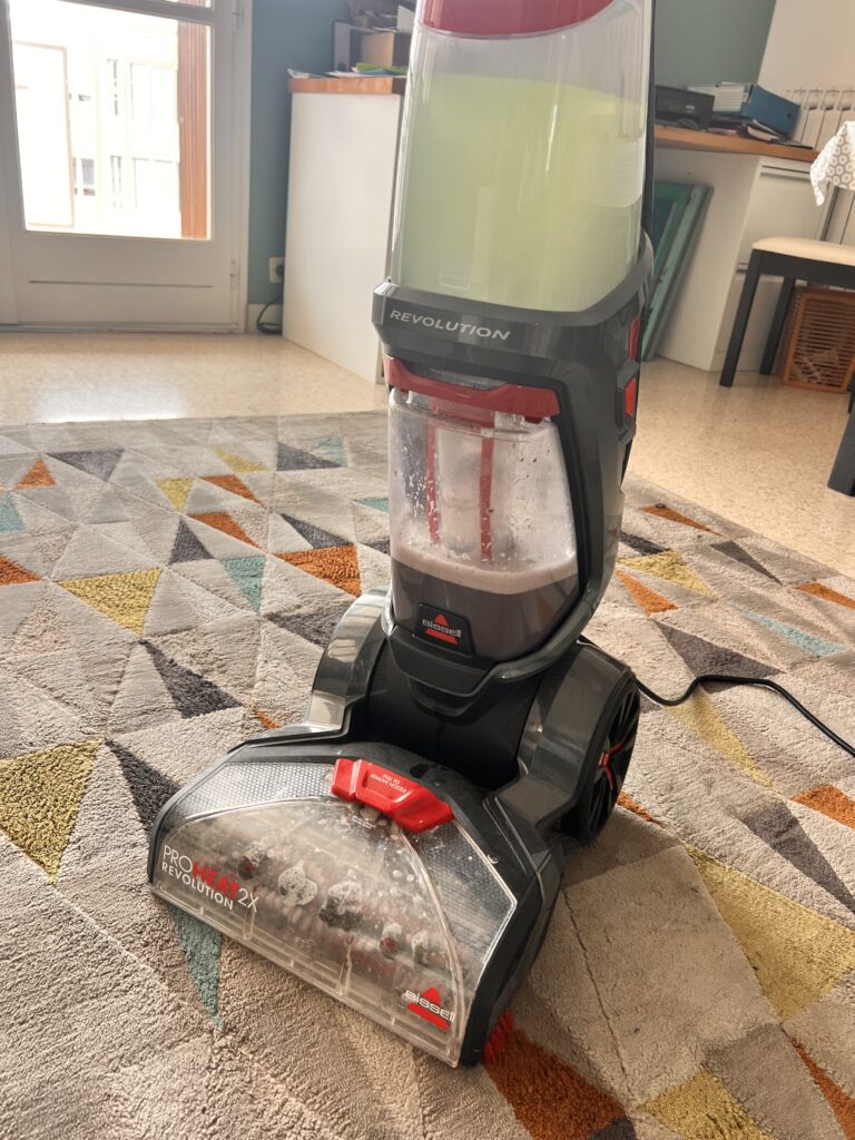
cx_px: 428
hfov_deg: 53.1
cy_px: 570
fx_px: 856
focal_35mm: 26
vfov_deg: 67.3
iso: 50
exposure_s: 1/121
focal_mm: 5.7
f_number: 1.5
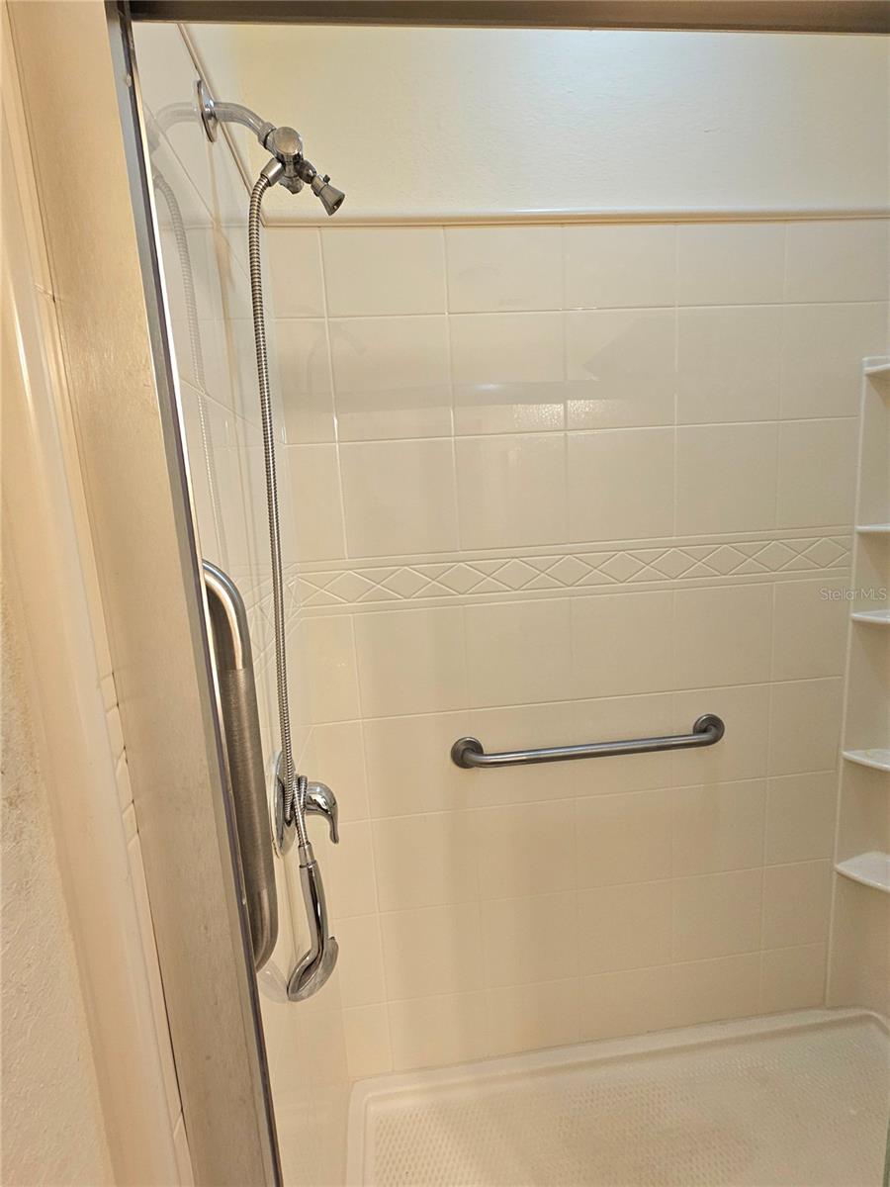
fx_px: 446
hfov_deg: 89.9
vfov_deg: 106.2
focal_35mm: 13
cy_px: 594
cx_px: 445
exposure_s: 1/60.2
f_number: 2.2
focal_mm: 2.2
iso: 200
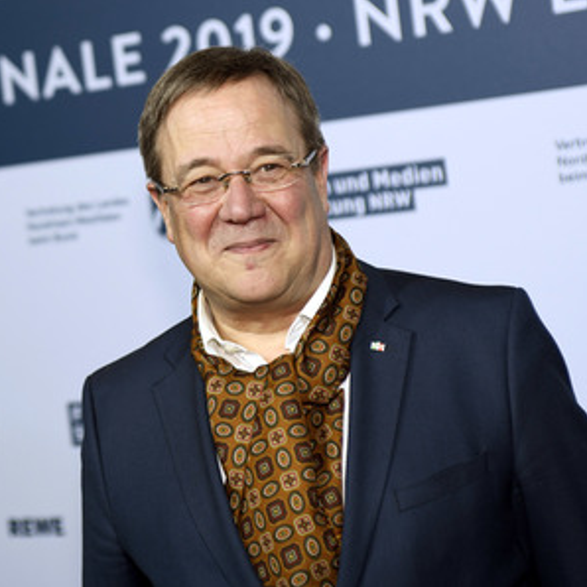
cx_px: 182
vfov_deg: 19.3
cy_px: 294
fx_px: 1727
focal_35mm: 90
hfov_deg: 19.2
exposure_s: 1/400
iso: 800
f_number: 4
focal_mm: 70
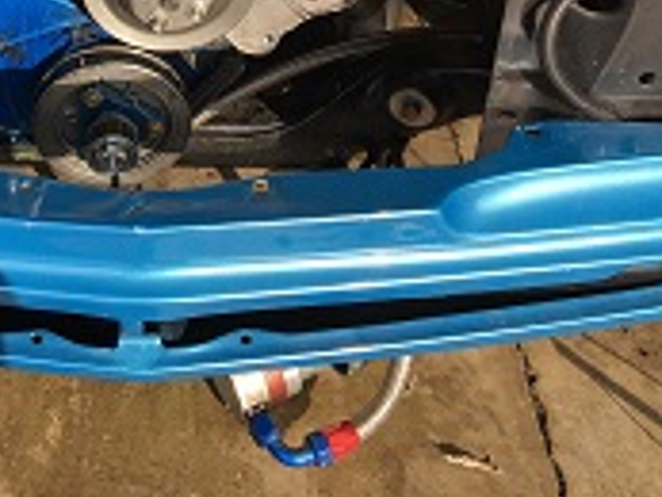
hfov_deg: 27.8
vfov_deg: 20.8
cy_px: -61
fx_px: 1282
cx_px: 54
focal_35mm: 67
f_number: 2.2
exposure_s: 1/527
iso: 25
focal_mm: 4.15
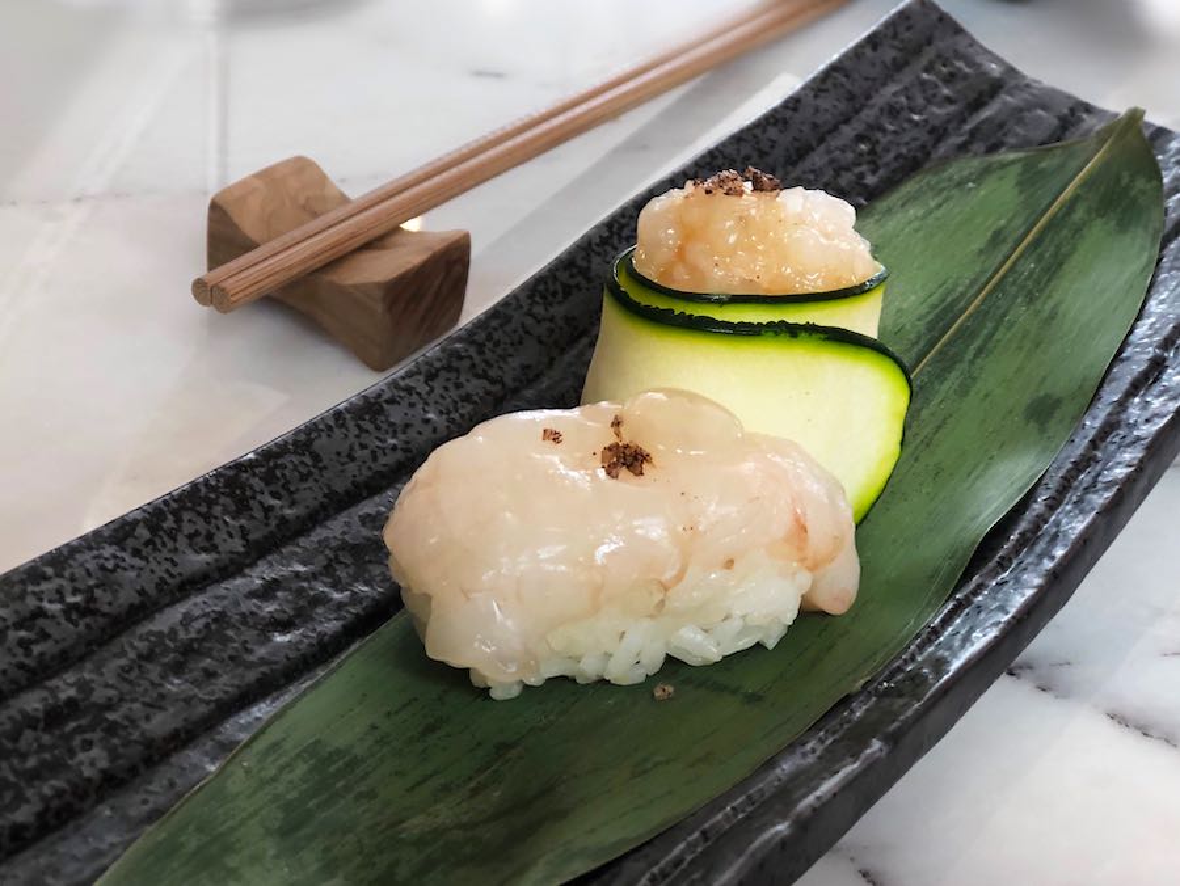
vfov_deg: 25.7
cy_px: 443
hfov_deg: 33.8
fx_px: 1944
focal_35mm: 57
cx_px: 590
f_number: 2.8
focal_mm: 6.6
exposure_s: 1/30
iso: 50
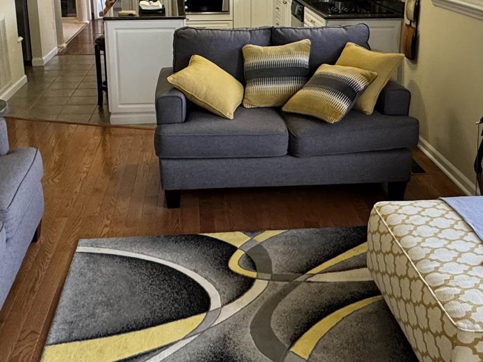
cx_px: 240
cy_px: 102
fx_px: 642
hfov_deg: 41.2
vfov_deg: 31.1
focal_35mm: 46
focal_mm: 2.22
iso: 320
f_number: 2.2
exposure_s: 1/120
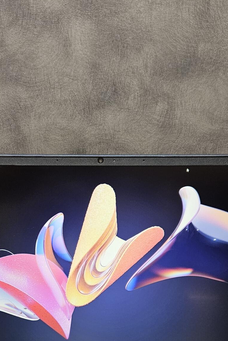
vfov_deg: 34.7
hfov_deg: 25.5
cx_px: 91
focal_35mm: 53
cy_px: 327
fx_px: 503
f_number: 1.8
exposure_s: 1/359
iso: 400
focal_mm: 5.4
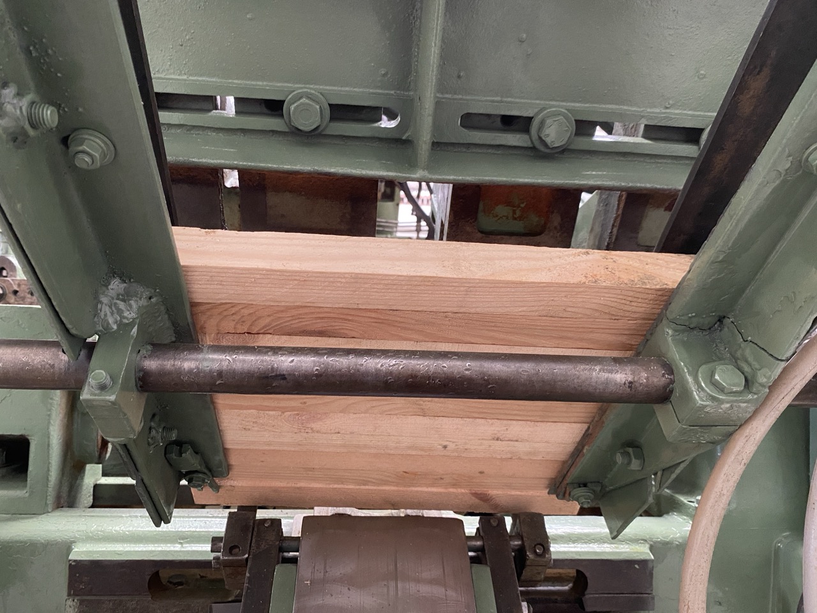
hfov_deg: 67.3
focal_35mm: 26
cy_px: 306
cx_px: 408
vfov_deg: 53.1
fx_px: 614
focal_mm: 4.25
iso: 500
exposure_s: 1/43
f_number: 1.8
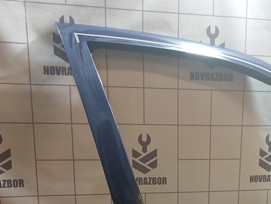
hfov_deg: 31.0
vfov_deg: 22.7
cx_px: 212
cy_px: 221
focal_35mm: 61
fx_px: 478
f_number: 1.8
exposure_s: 1/50
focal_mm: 4
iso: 160
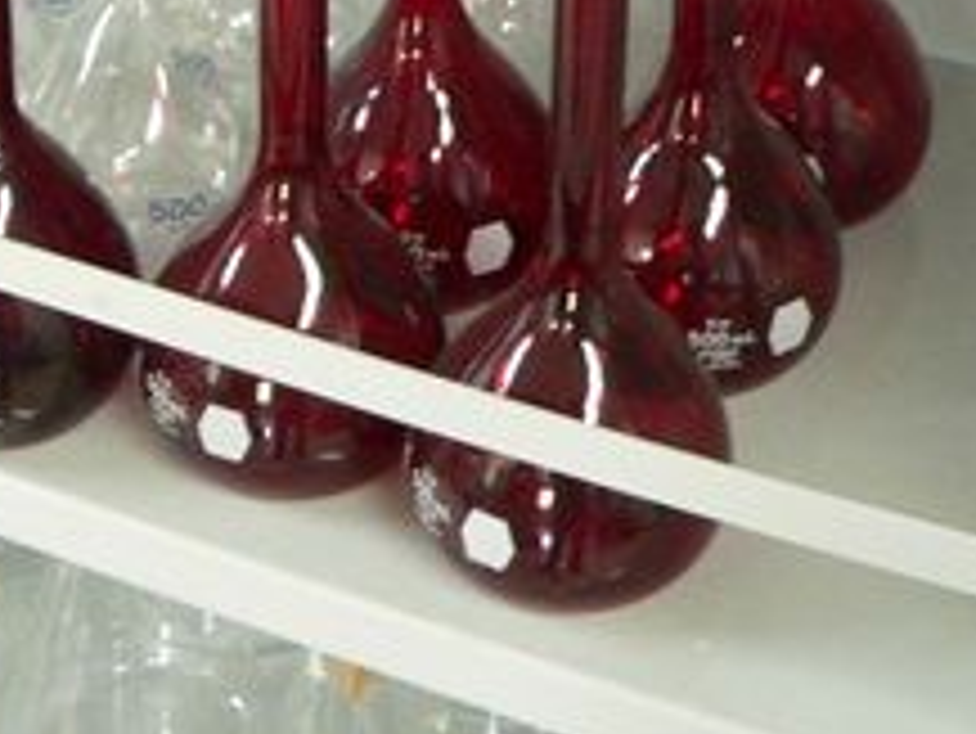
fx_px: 2990
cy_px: -261
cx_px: 292
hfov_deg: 18.5
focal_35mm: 106
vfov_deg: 13.4
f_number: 2.8
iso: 200
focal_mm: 6
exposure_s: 1/4
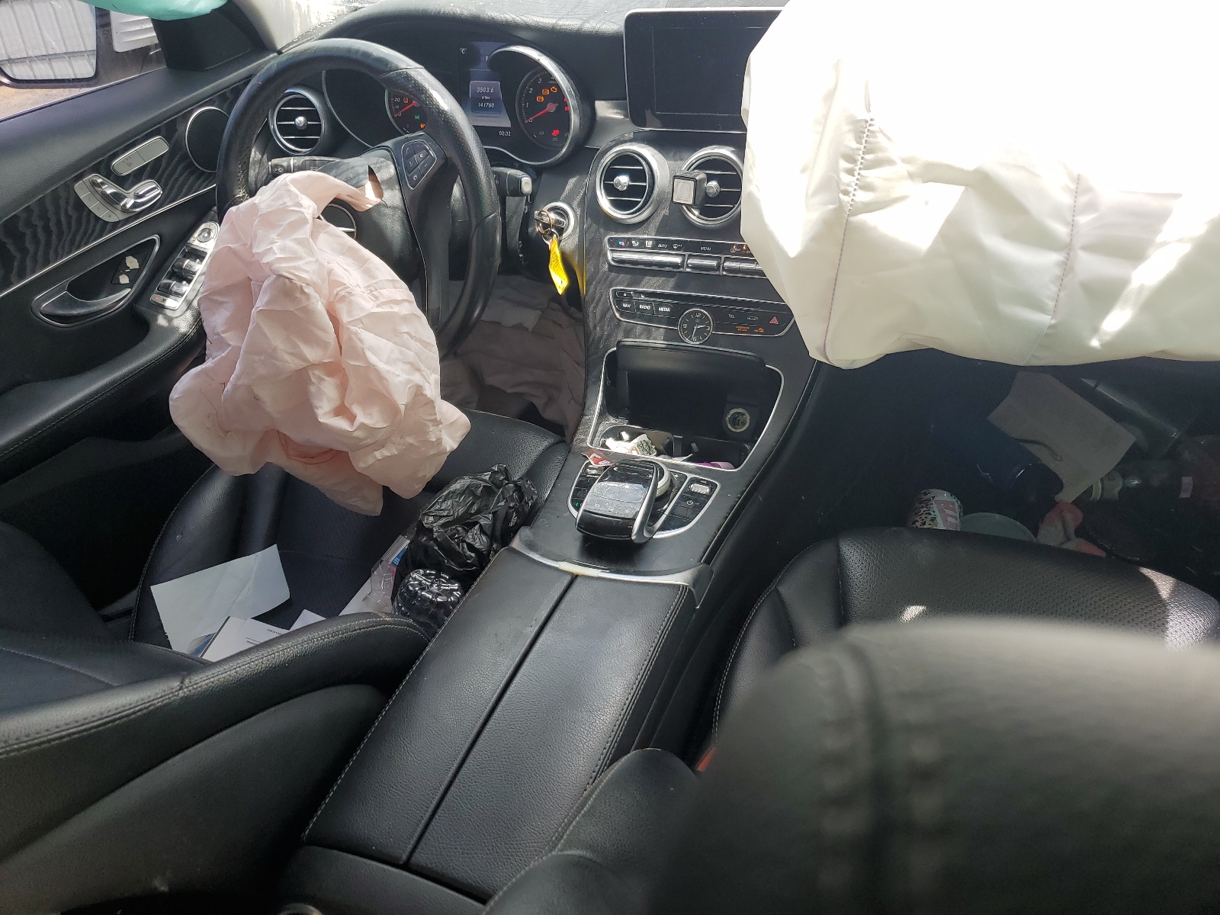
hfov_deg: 67.3
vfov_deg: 53.1
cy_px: 458
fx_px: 916
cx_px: 610
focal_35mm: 26
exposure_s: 1/294
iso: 50
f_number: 1.5
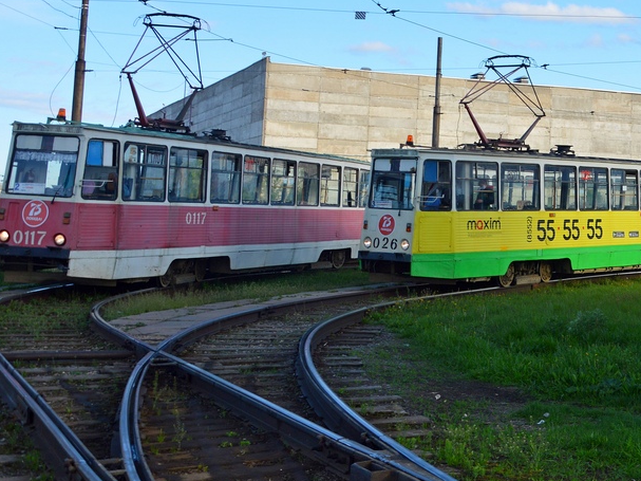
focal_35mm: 60
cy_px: 72
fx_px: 1110
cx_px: 625
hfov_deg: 30.2
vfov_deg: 23.9
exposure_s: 1/200
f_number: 7.1
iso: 100
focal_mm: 21
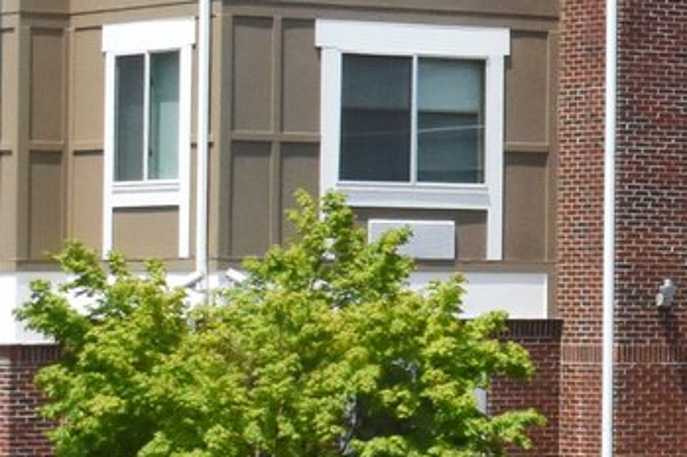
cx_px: 1100
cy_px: -19
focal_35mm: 238
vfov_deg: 5.7
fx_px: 4536
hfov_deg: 8.4
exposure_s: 1/800
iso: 800
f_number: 14
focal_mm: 27
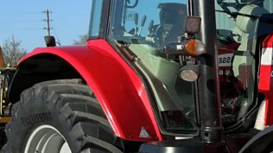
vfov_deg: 12.1
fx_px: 716
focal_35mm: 99
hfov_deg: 19.6
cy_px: 132
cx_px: 374
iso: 25
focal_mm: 3
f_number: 1.8
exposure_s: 1/1195
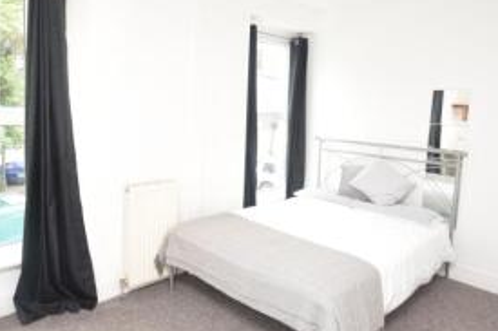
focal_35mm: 26
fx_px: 359
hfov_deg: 69.4
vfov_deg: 49.4
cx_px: 252
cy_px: 146
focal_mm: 10
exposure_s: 1/125
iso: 720
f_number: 5.6
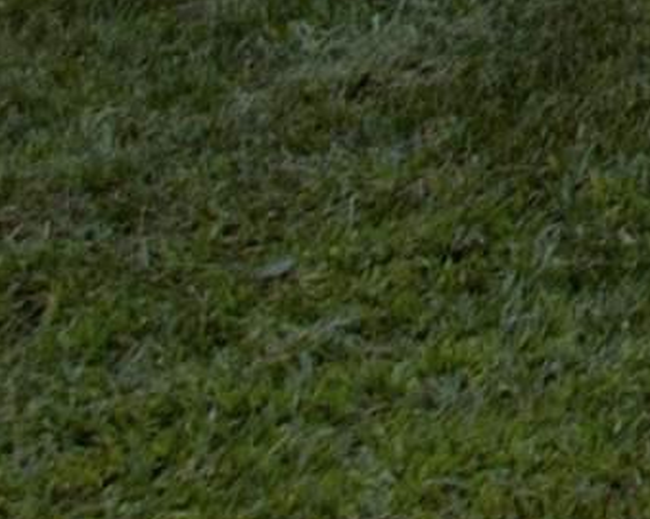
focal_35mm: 153
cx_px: 2477
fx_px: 2942
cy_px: -1385
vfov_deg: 7.7
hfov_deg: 8.3
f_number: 18
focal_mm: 12
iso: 640
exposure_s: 1/60
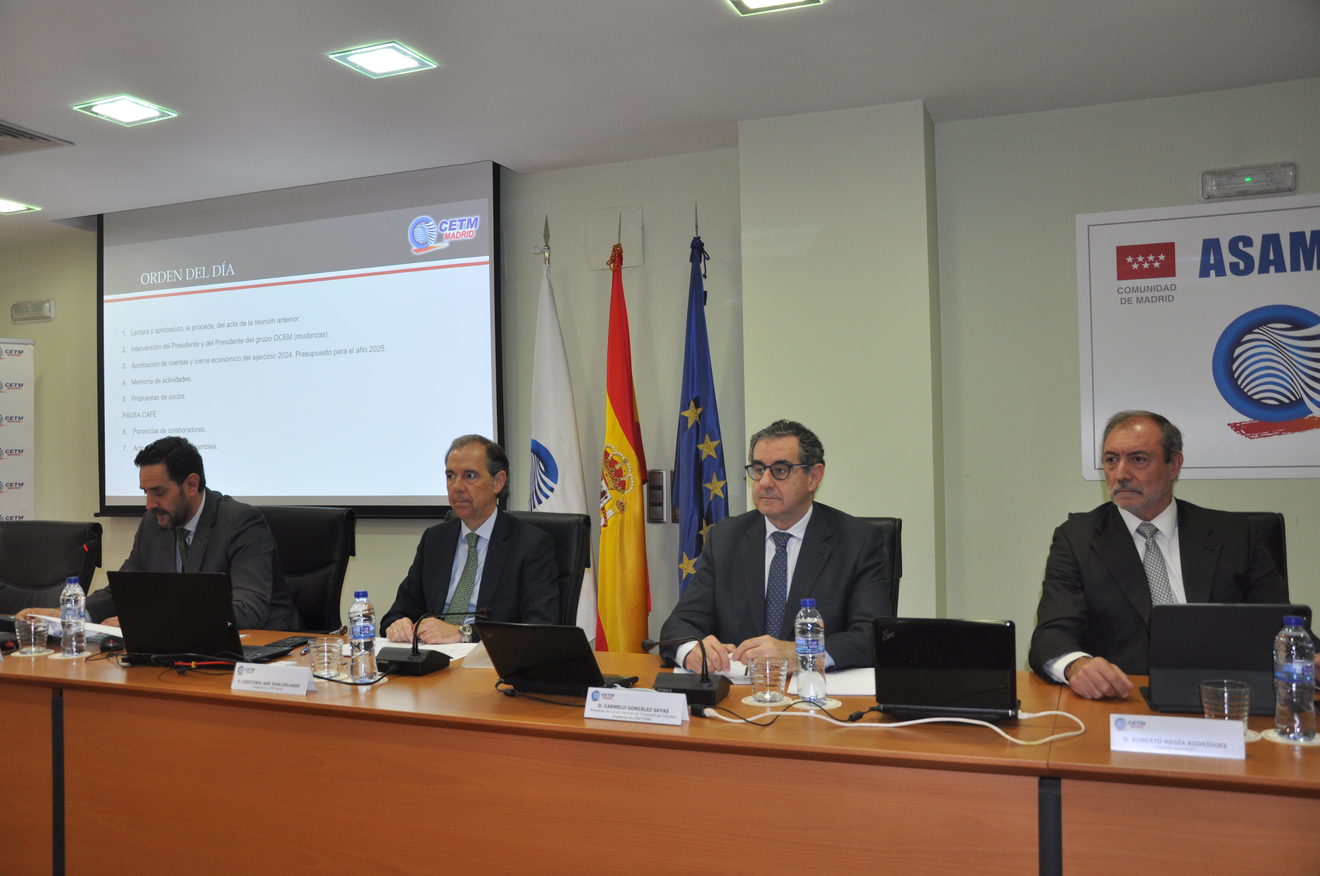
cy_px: 438
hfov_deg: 59.6
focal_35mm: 32
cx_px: 660
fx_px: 1154
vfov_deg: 41.6
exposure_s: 1/125
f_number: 3.8
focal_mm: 21
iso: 560
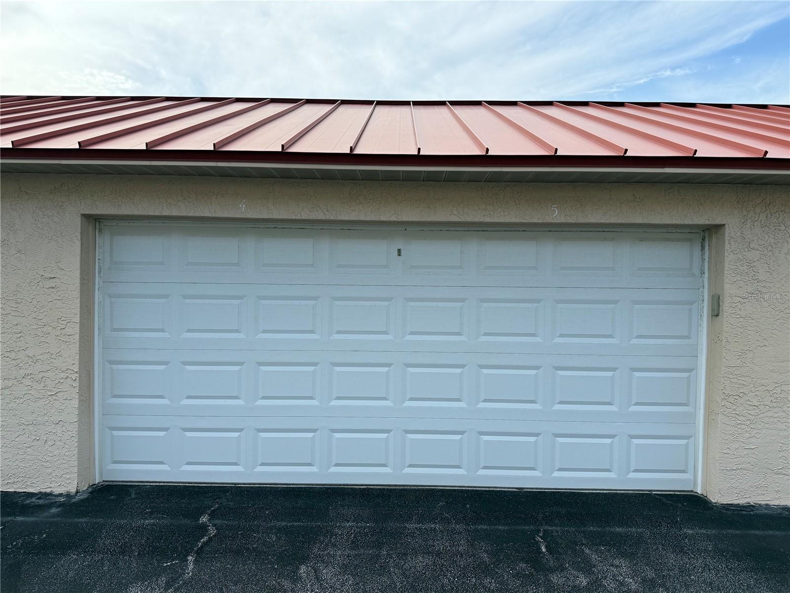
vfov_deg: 56.8
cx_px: 395
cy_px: 296
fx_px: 548
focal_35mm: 24
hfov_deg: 71.6
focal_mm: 6.76
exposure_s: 1/2801
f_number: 1.78
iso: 100
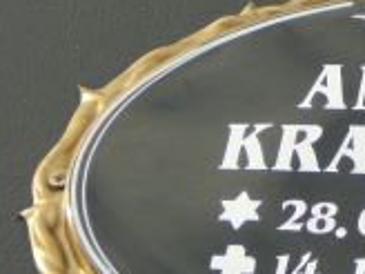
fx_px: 2678
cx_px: 436
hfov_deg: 7.7
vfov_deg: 5.9
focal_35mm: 254
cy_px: 174
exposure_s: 1/160
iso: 80
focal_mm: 9.7
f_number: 3.6
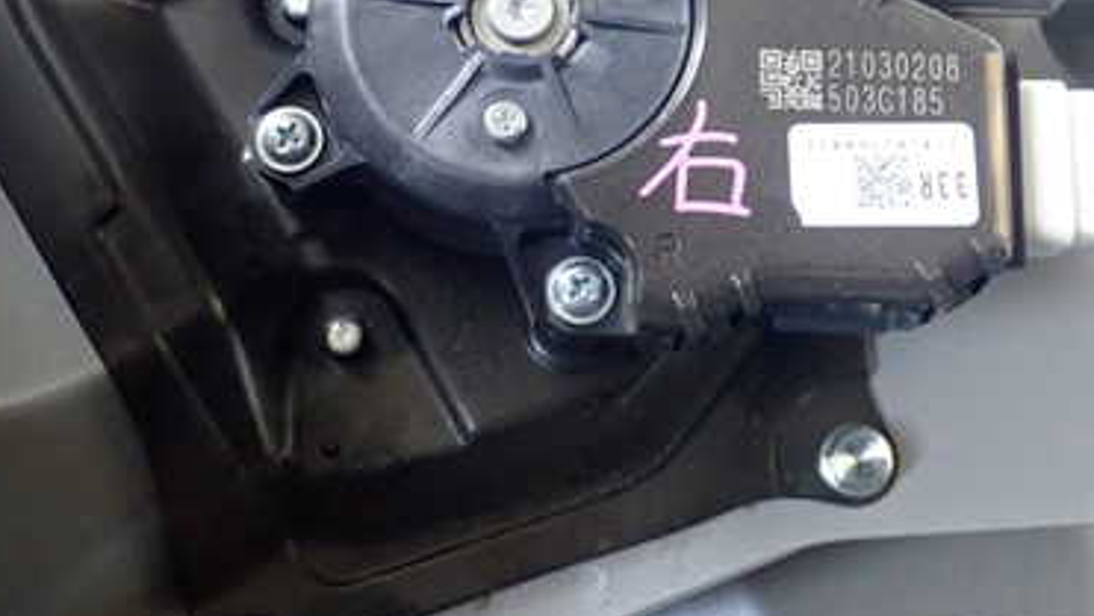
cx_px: 516
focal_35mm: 67
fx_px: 1944
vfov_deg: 17.8
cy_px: 118
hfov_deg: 31.4
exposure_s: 1/40
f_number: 2.7
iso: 640
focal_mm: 6.86
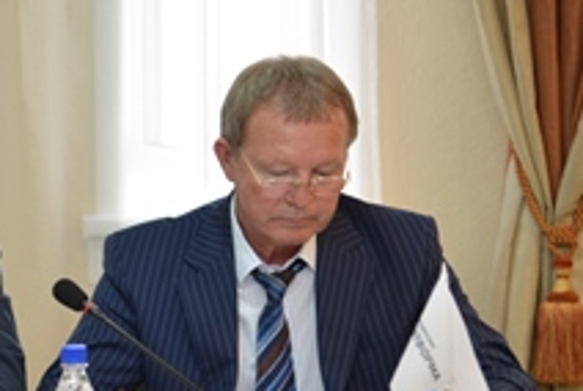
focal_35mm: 170
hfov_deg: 12.0
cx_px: 38
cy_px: 275
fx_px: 2757
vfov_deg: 8.1
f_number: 4
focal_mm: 86
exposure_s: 1/60
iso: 500
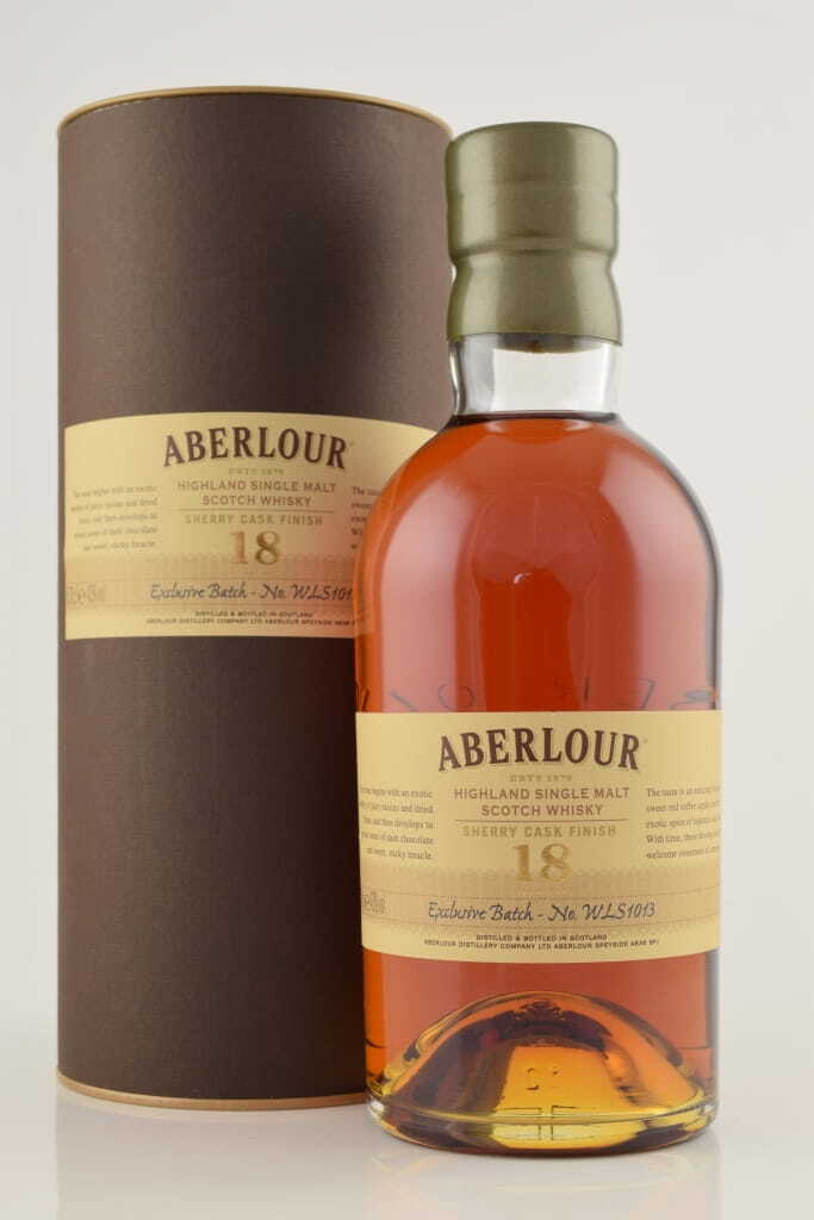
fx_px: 2034
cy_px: 610
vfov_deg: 33.4
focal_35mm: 60
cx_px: 407
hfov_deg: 22.6
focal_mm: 40
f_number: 10
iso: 100
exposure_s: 1/15
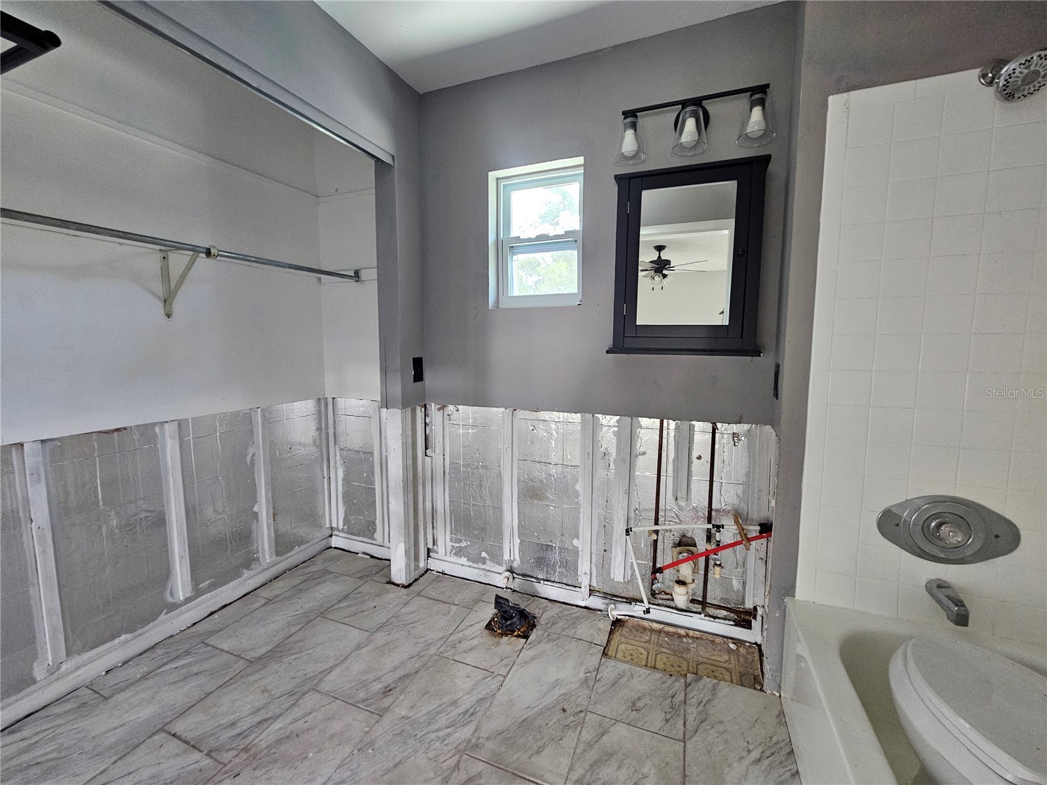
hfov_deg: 106.2
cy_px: 392
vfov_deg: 89.9
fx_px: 393
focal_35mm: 13
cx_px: 524
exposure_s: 1/40
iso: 320
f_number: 2.2
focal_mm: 2.2
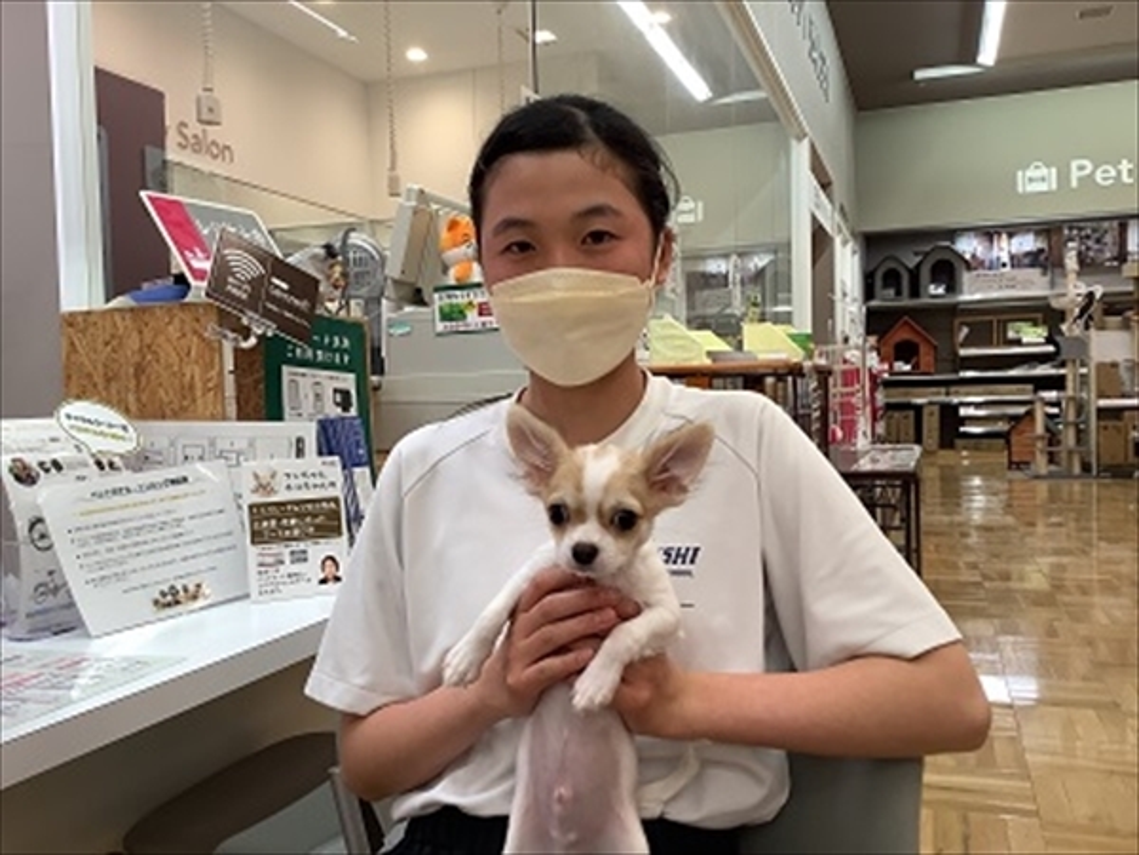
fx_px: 1020
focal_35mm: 31
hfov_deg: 58.4
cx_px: 570
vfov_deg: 45.4
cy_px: 428
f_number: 2.4
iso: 64
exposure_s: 1/50
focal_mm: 3.3
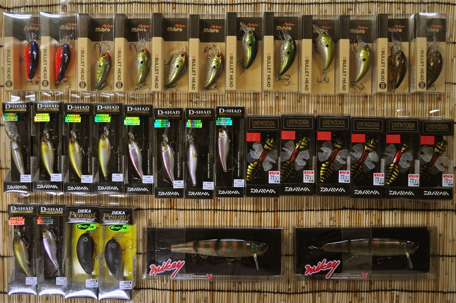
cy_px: 152
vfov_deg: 34.1
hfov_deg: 49.6
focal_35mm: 39
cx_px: 228
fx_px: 493
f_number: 4.2
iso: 720
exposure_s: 1/60
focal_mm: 26
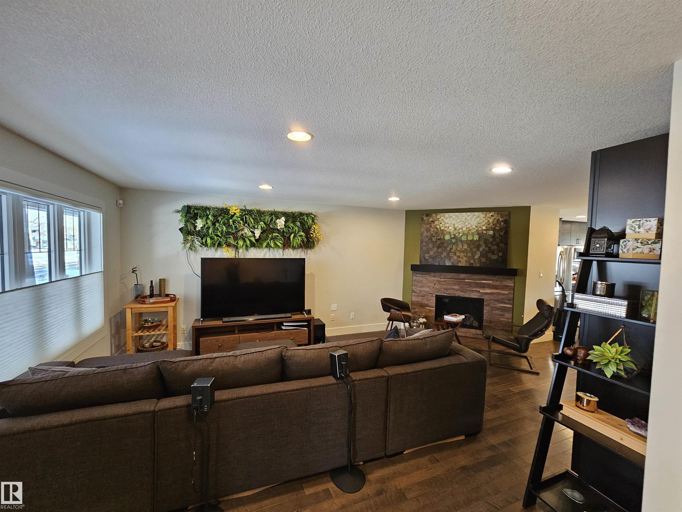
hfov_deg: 106.2
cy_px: 256
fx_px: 256
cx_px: 341
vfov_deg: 89.9
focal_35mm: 13
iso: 250
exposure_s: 1/60
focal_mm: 2.2
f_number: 2.2
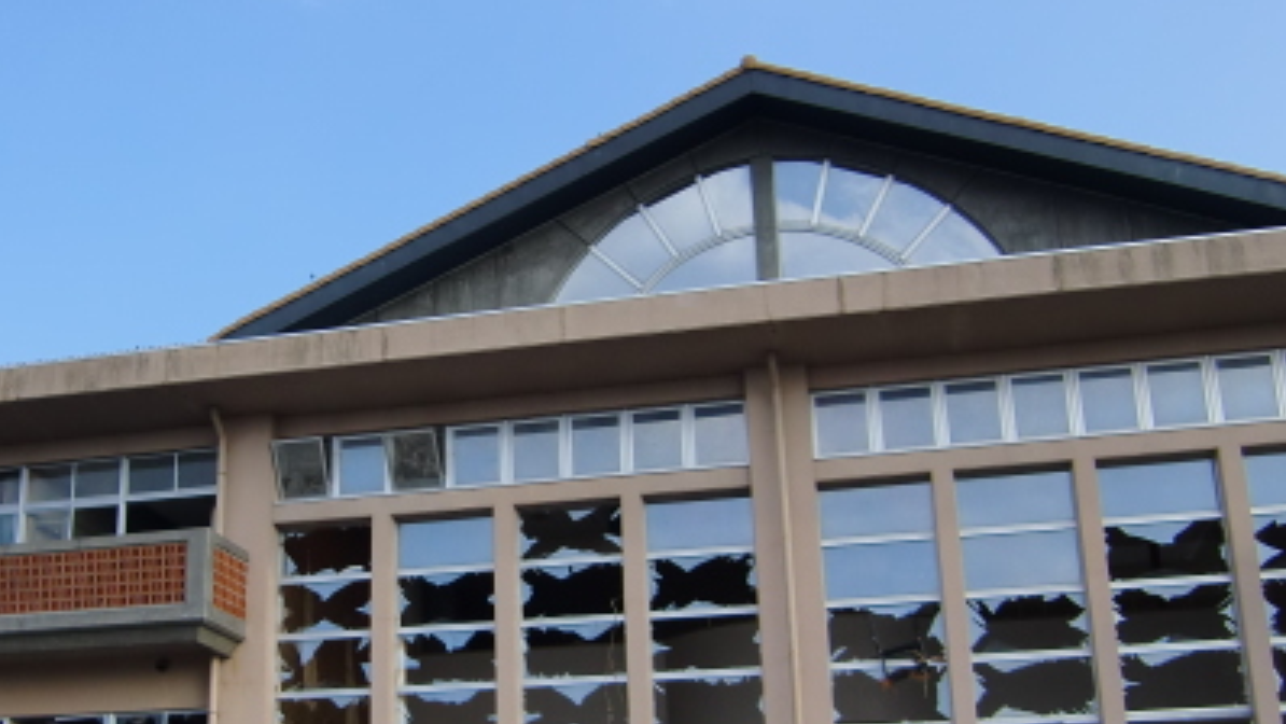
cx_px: 439
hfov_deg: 41.6
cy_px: 475
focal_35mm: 49
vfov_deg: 24.3
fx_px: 1671
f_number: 7
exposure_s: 1/100
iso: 64
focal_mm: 4.9
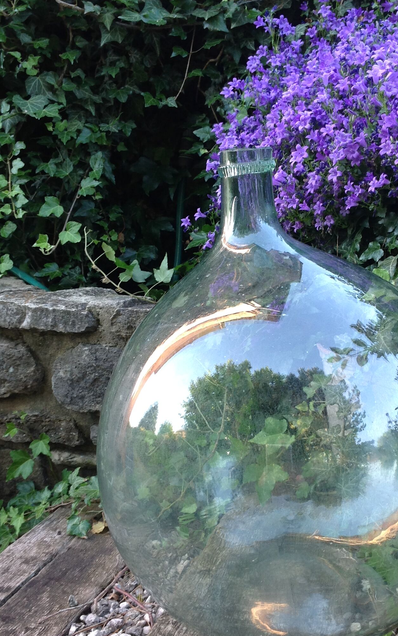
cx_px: 246
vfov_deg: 41.7
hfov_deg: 26.8
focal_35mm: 48
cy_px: 361
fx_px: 833
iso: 50
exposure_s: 1/30
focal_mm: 4.28
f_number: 2.4
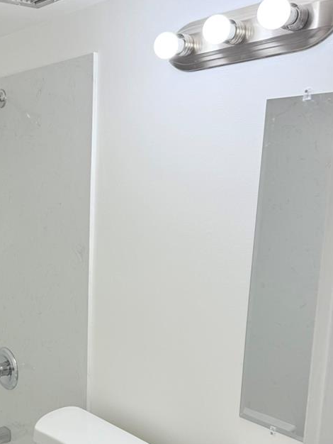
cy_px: 311
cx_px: 21
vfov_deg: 40.5
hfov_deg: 29.9
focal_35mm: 46
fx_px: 590
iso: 100
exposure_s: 1/344
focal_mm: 6.76
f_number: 1.78
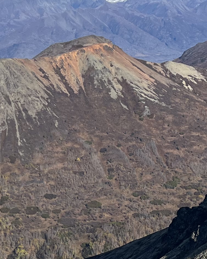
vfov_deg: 17.2
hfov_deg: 14.1
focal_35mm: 109
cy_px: 267
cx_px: 154
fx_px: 835
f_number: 1.5
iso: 50
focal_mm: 5.7
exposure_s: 1/4274
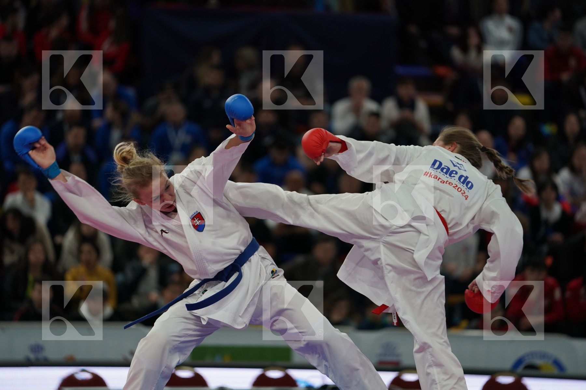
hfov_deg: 10.3
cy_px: 195
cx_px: 293
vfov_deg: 6.9
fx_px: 3255
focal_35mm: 200
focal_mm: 200
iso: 1000
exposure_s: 1/1000
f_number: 2.8
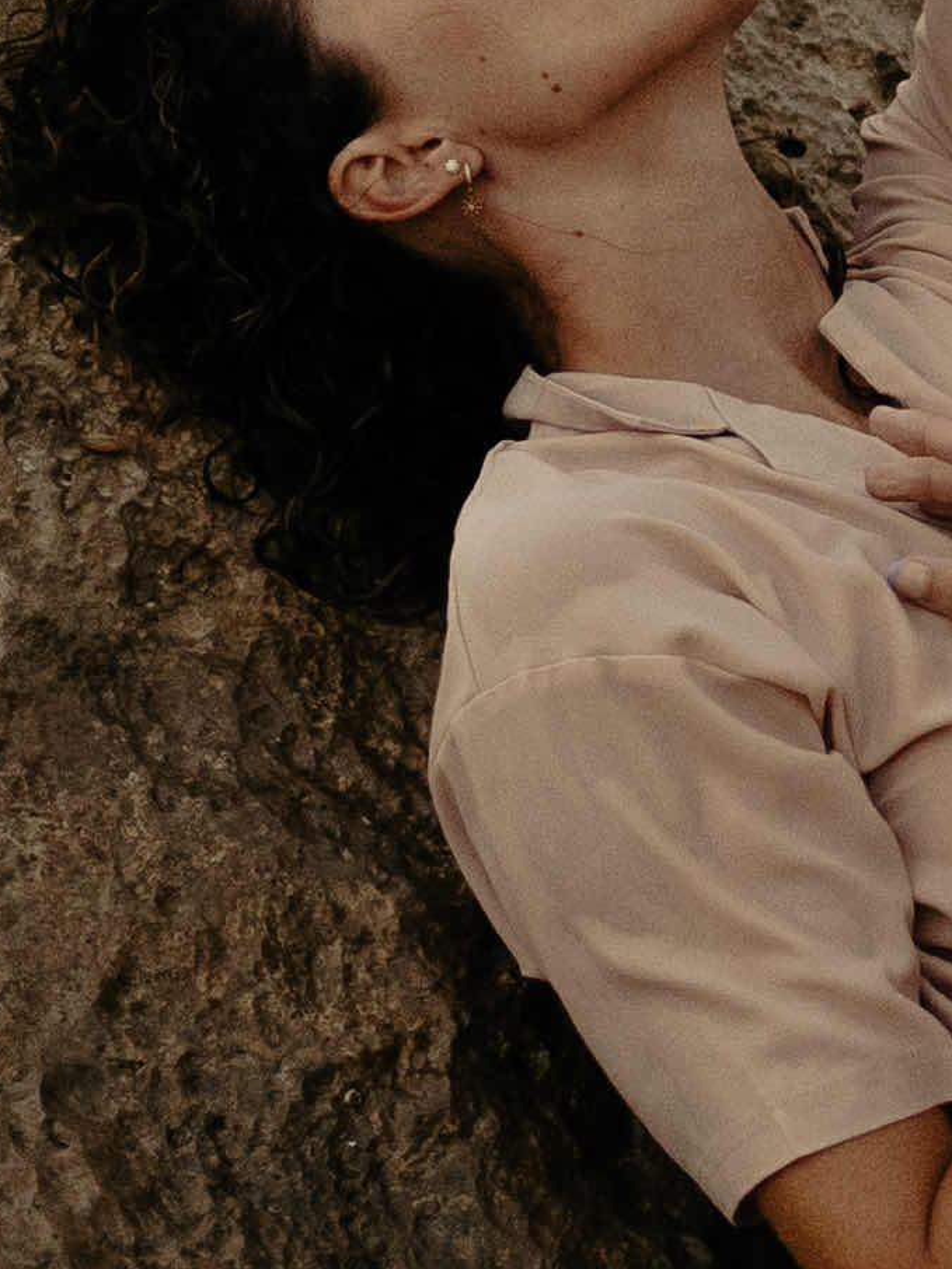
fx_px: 8175
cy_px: 171
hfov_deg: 6.6
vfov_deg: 8.8
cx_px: 1145
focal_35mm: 223
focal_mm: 35
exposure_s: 1/500
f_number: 2.2
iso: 1250
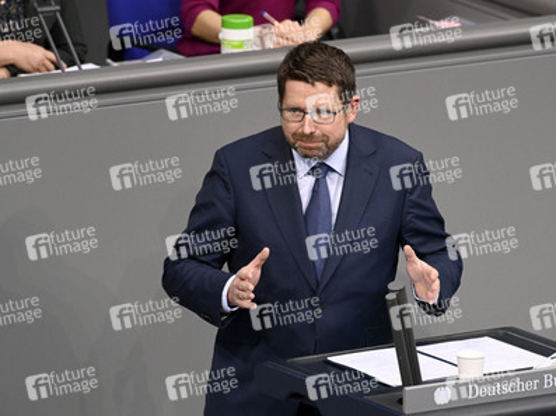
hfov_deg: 4.5
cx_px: 305
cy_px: 209
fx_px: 7013
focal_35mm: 437
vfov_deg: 3.4
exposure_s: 1/320
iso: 8000
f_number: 5.6
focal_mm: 400
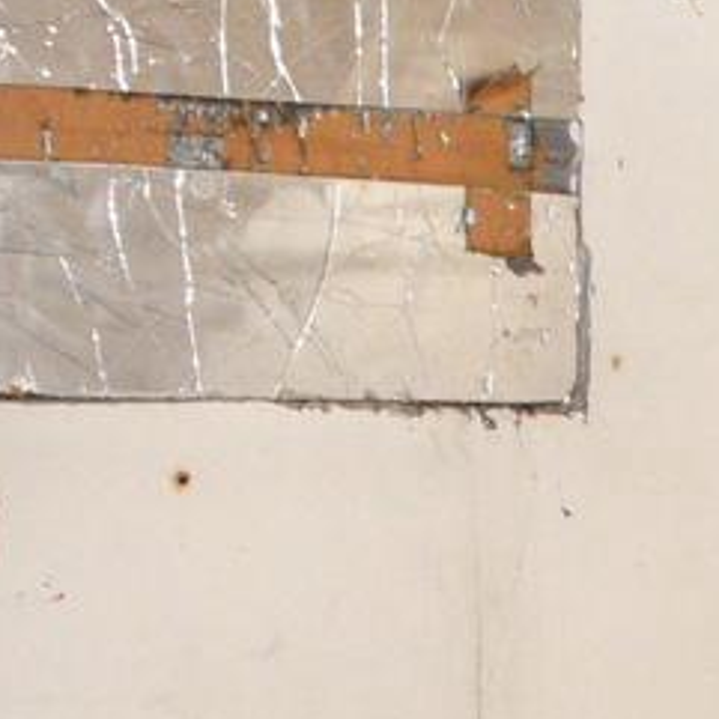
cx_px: 1754
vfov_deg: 8.3
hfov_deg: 8.0
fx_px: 4747
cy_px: 1341
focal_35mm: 202
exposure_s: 1/60
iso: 1400
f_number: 3.5
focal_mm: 28
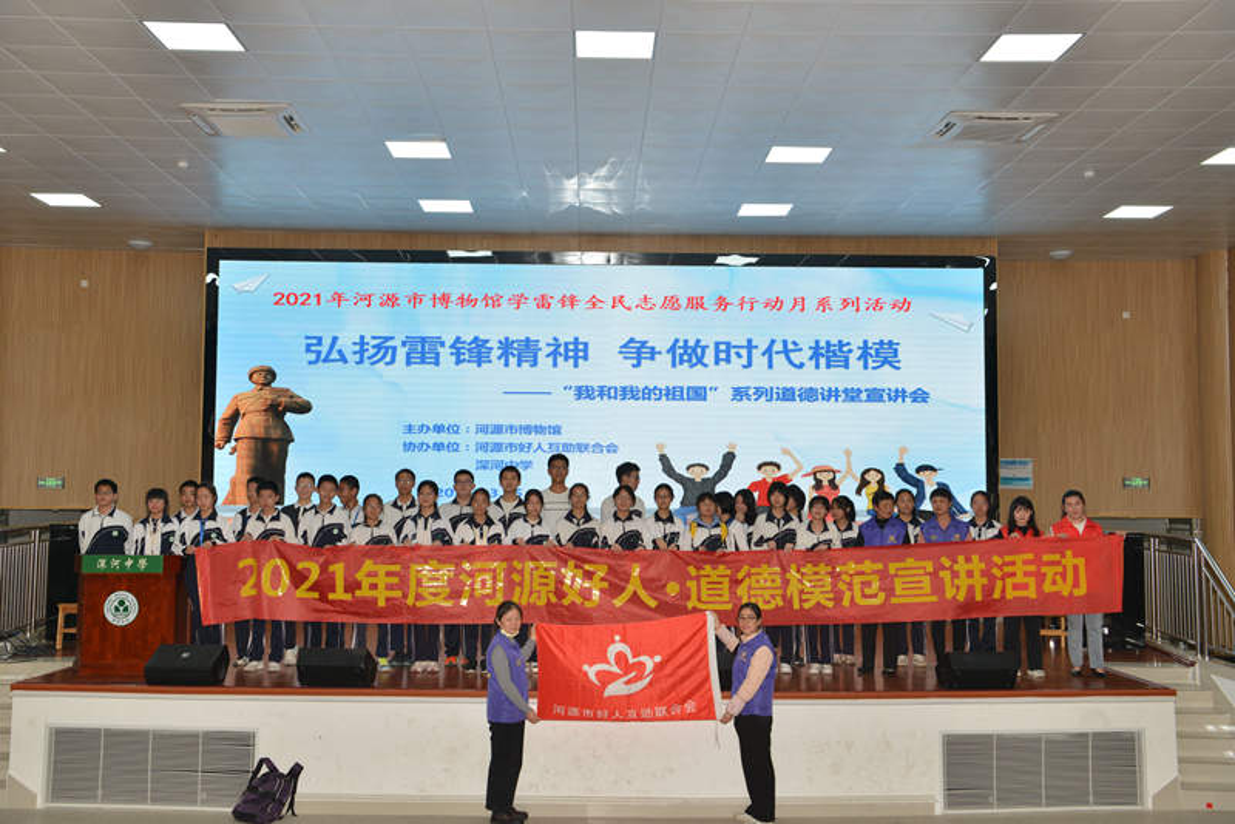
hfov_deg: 48.4
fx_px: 1373
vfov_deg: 33.4
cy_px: 412
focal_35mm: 40
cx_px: 618
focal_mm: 40
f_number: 8
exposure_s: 1/125
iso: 800
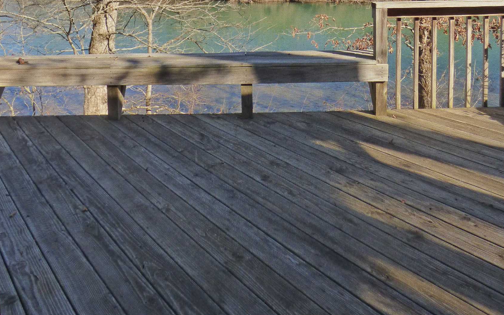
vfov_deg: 34.6
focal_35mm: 32
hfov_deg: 59.7
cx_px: 253
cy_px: -23
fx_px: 439
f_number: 2.9
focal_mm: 3.88
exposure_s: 1/500
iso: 200
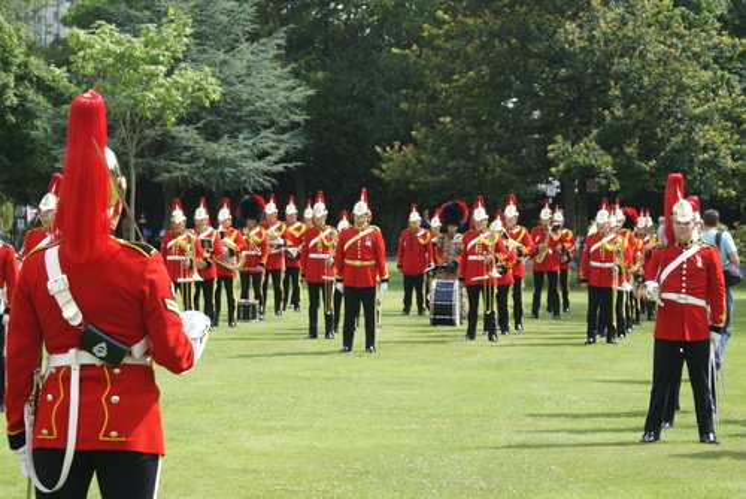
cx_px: 373
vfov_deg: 13.1
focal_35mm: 105
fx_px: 2177
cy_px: 250
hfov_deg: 19.4
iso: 100
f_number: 9
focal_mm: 70
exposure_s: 1/160
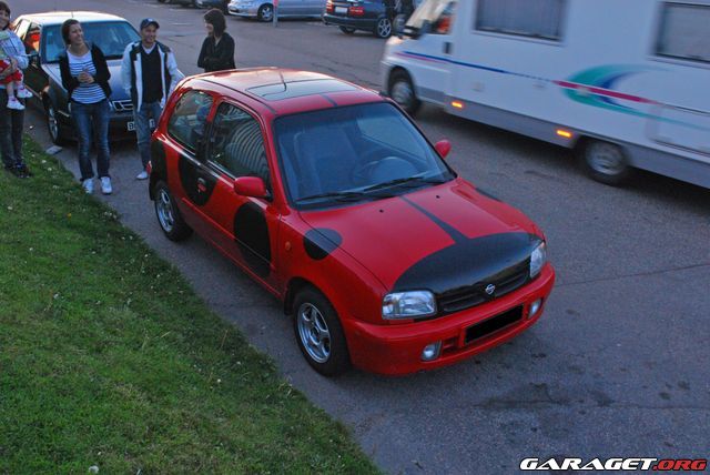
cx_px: 355
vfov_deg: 40.0
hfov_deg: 57.2
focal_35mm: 33
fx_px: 651
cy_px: 238
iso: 800
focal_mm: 22
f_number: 7.1
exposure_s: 1/25
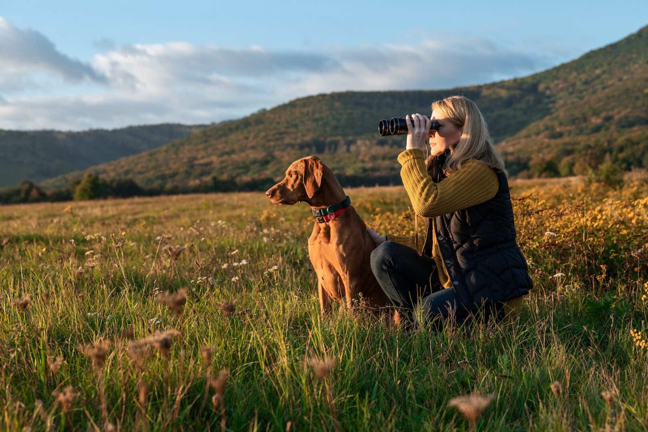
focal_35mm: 70
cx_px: 324
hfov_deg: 28.8
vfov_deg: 19.5
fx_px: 1260
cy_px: 216
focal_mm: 70
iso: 200
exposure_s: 1/500
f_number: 5.6
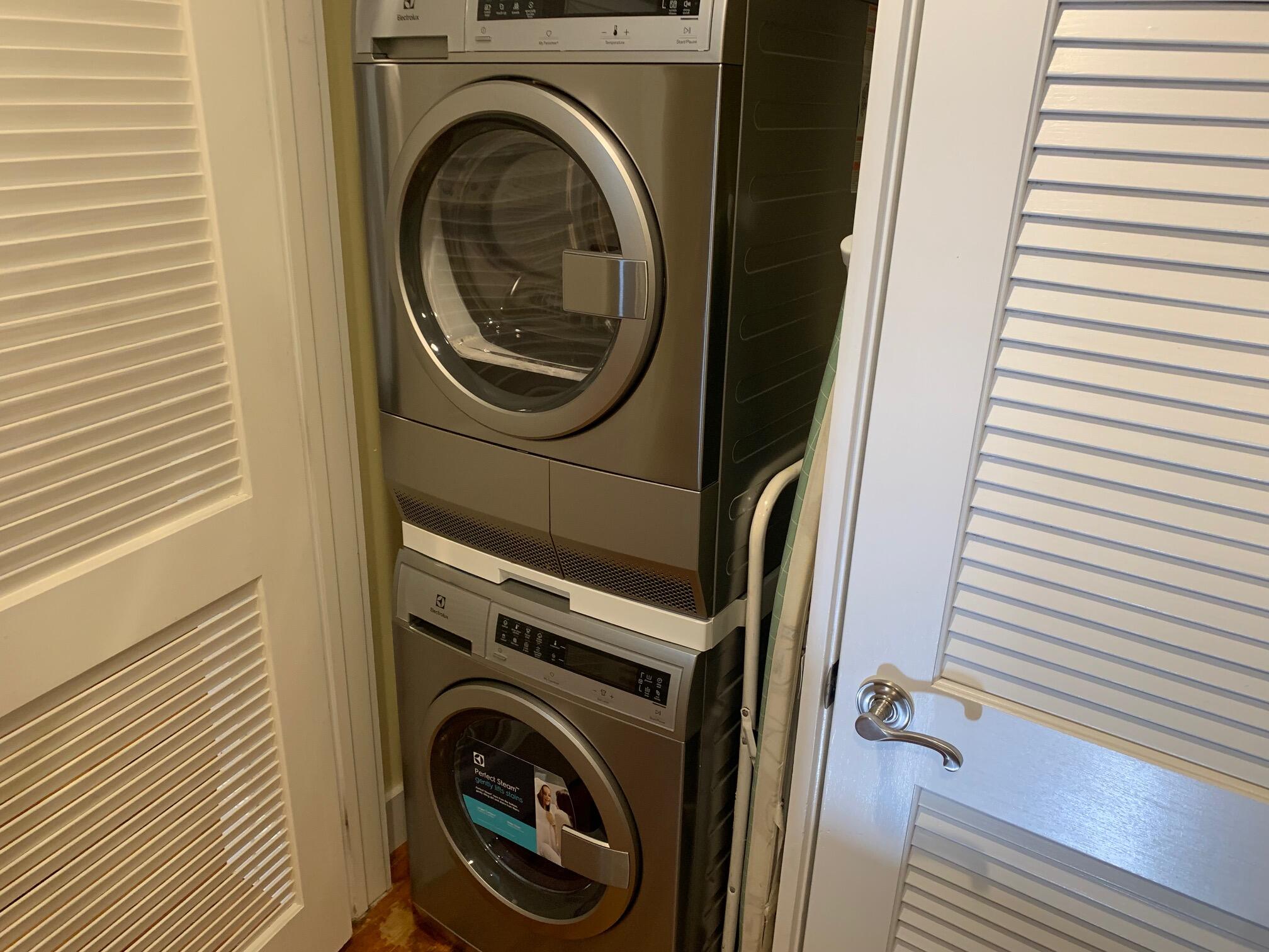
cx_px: 634
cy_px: 476
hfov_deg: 67.3
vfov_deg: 53.1
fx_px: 953
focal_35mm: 26
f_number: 1.8
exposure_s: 1/60
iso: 100
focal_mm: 4.25
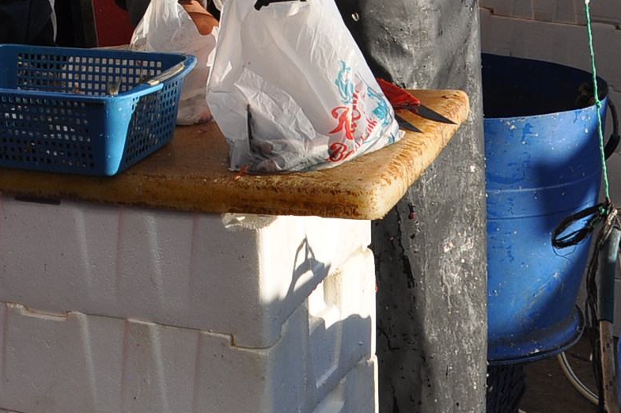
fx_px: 1764
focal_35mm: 102
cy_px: -78
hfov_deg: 19.3
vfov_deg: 13.0
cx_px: -21
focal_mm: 25
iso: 200
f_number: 9
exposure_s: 1/320
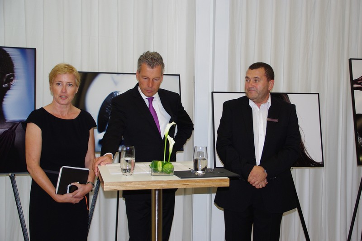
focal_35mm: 49
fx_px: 492
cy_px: 120
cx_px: 181
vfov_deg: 27.5
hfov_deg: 40.4
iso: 400
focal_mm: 33
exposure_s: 1/45
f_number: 4
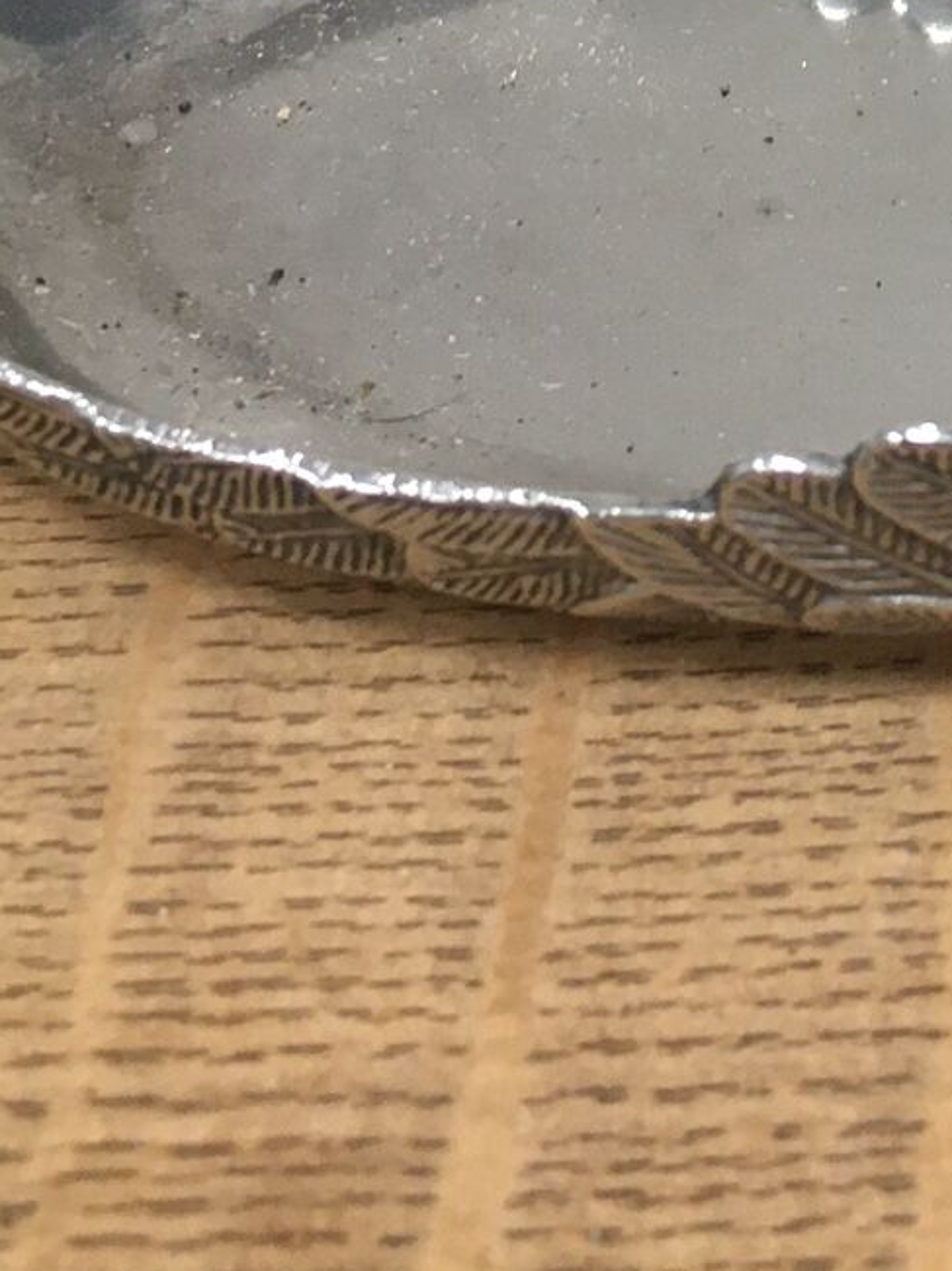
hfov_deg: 15.7
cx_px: 1161
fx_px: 3302
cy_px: -426
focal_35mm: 90
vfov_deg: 19.8
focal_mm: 4.15
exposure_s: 1/33
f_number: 2.2
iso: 100
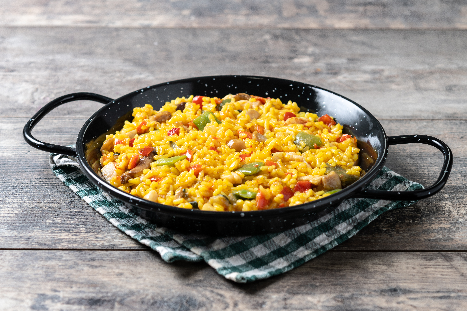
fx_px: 1167
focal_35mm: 90
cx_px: 234
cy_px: 156
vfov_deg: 15.2
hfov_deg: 22.6
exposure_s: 1/200
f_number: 5.6
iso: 100
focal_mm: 60
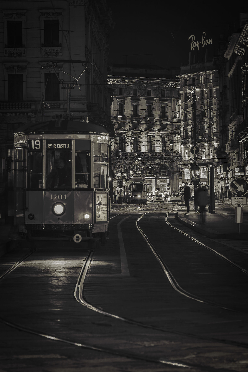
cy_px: 186
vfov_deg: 12.5
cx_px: 124
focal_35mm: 165
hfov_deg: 8.3
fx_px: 1705
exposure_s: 3.2
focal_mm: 165
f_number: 8
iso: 100
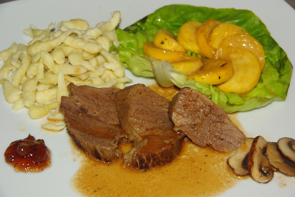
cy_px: 99
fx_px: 926
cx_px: 147
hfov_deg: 18.1
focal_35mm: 113
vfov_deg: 12.1
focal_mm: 75
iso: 1600
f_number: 8
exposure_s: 1/90
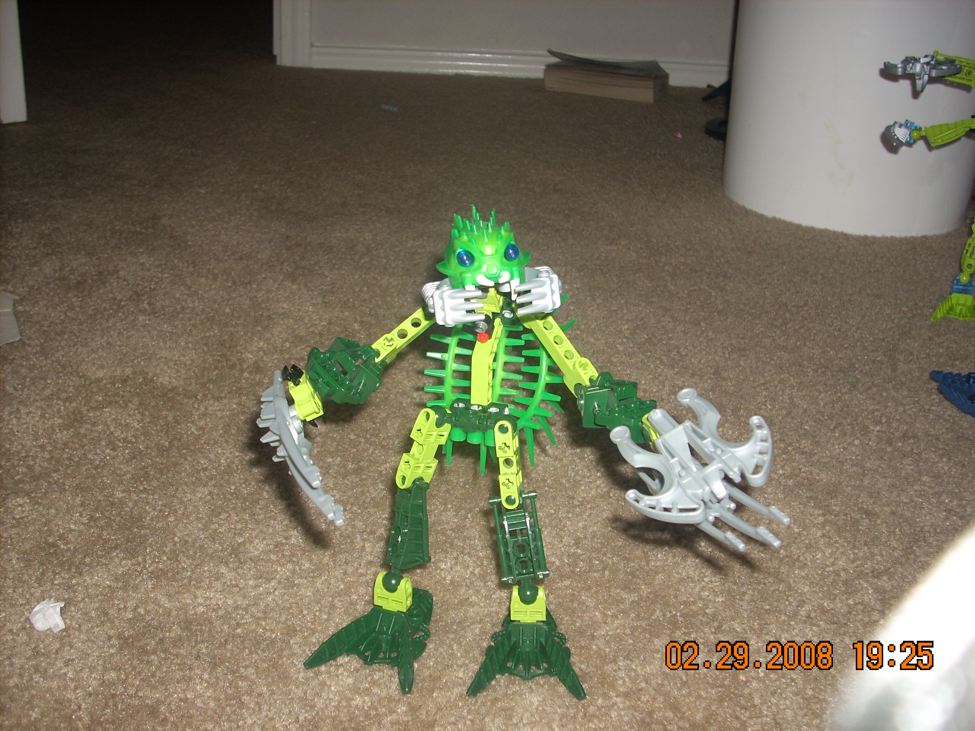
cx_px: 488
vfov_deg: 38.7
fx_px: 1042
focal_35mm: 37
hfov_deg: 50.1
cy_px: 366
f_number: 2.8
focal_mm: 6.2
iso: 64
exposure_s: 1/60
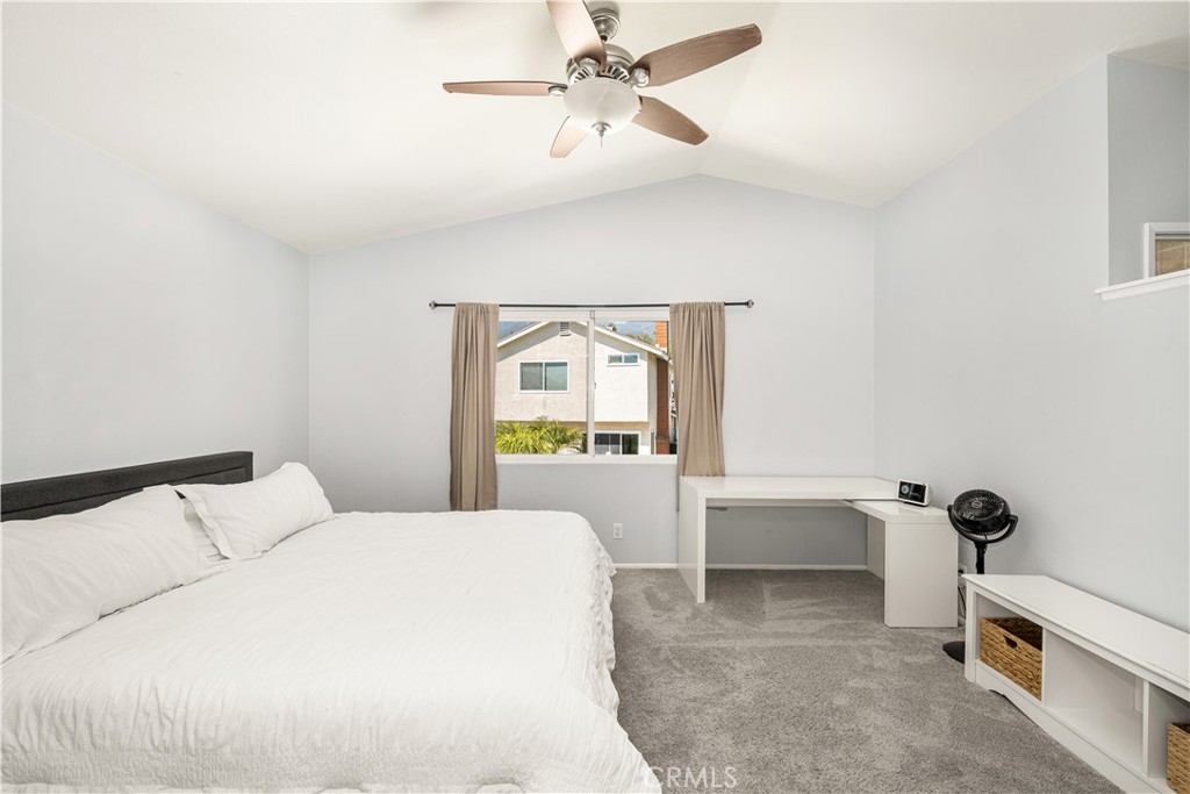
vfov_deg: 75.5
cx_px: 595
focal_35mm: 16
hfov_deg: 98.5
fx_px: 512
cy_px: 397
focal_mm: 15.5
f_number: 6.3
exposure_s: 1/10
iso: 100
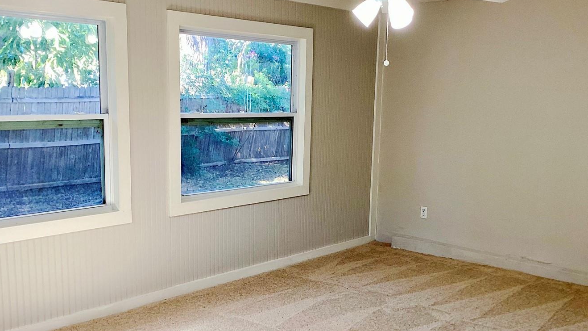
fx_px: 639
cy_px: 197
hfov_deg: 49.4
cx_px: 302
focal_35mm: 41
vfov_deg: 28.9
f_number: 2.4
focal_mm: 3.3
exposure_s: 1/60
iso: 64
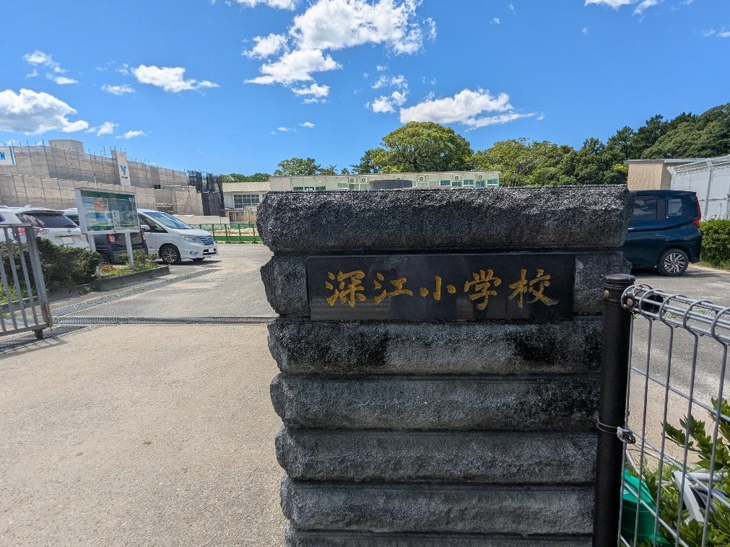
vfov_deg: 68.4
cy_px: 308
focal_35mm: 19
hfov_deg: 84.5
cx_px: 399
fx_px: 401
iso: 40
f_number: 2.2
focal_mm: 2.35
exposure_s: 1/1603
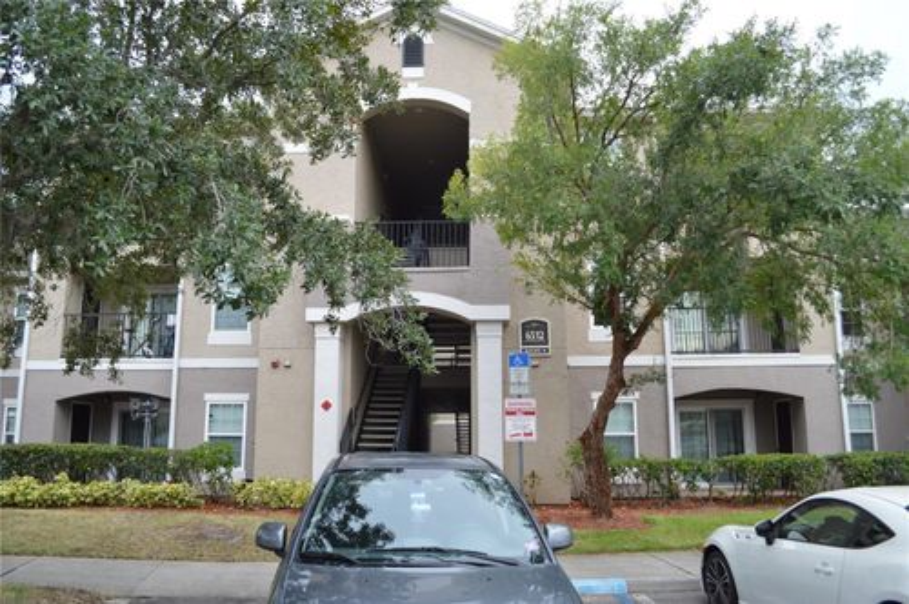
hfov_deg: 67.4
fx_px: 681
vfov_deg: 47.8
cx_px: 454
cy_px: 302
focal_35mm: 27
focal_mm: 18
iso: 400
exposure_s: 1/100
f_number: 5
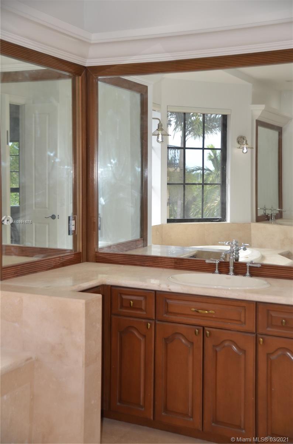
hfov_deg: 27.9
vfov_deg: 41.2
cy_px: 222
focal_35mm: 48
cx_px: 146
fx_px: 589
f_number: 4
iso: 200
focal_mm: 32
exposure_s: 1/125
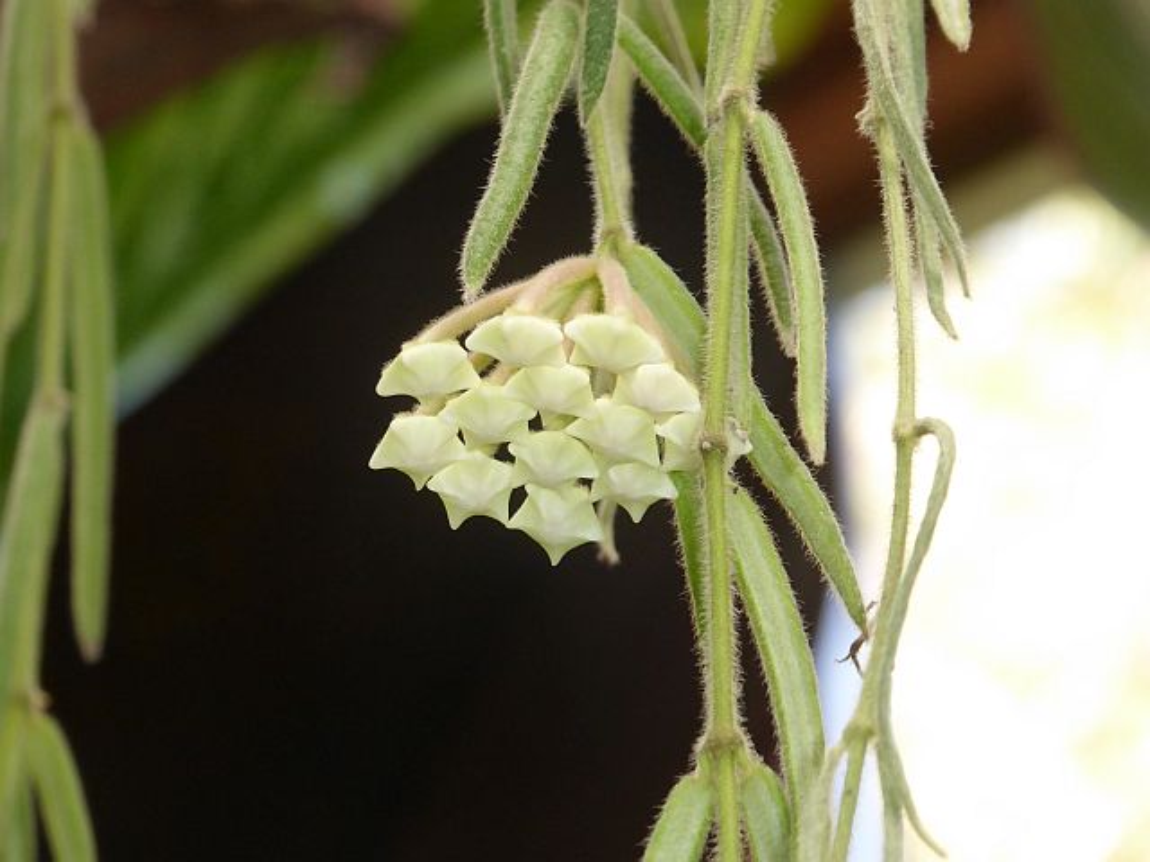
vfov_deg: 7.4
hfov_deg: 9.9
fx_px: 6644
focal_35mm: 200
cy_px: 431
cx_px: 575
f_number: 5.6
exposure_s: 1/60
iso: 400
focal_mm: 35.8
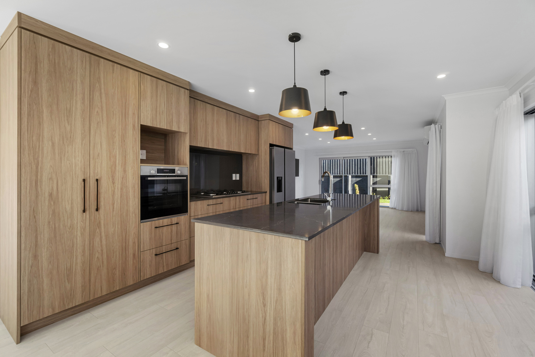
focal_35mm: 15
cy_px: 178
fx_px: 223
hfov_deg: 100.4
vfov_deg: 77.3
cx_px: 268
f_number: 7.1
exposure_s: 1/50
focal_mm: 10
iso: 800
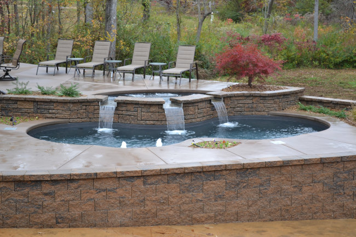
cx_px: 178
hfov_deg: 24.6
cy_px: 118
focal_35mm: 82
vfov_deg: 16.5
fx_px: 816
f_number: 5.6
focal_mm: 55
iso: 280
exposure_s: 1/125
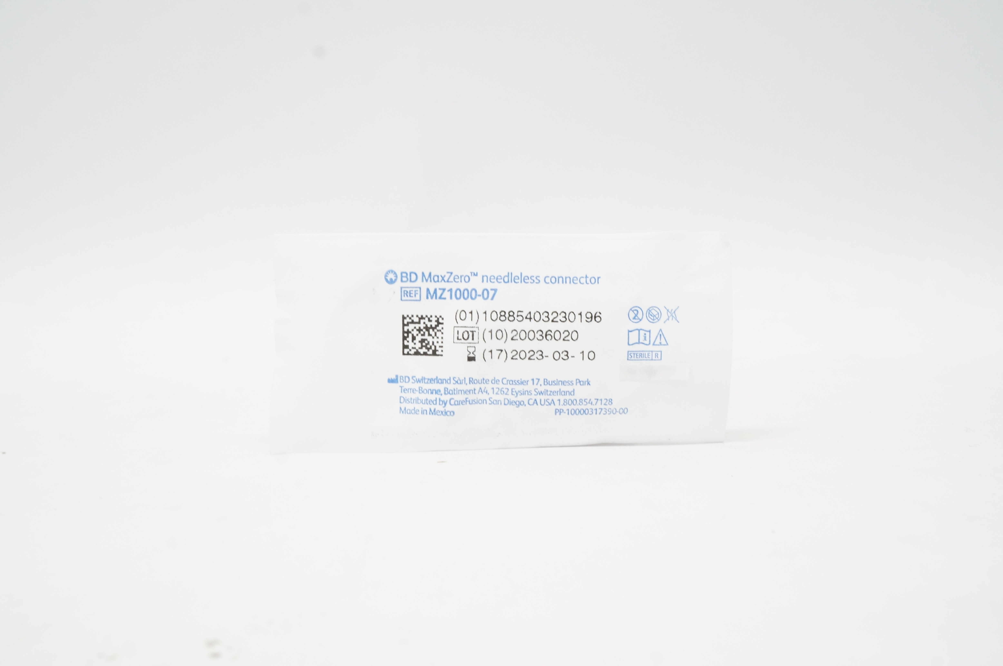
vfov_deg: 29.8
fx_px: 1252
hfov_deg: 43.6
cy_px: 333
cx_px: 502
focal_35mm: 45
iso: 800
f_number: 11
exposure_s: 1/20
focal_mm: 30
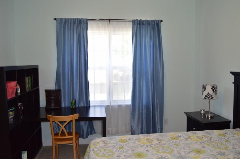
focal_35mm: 31
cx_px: 129
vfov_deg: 42.2
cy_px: 82
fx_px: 206
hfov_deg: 60.3
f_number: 4
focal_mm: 18
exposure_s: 1/100
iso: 400
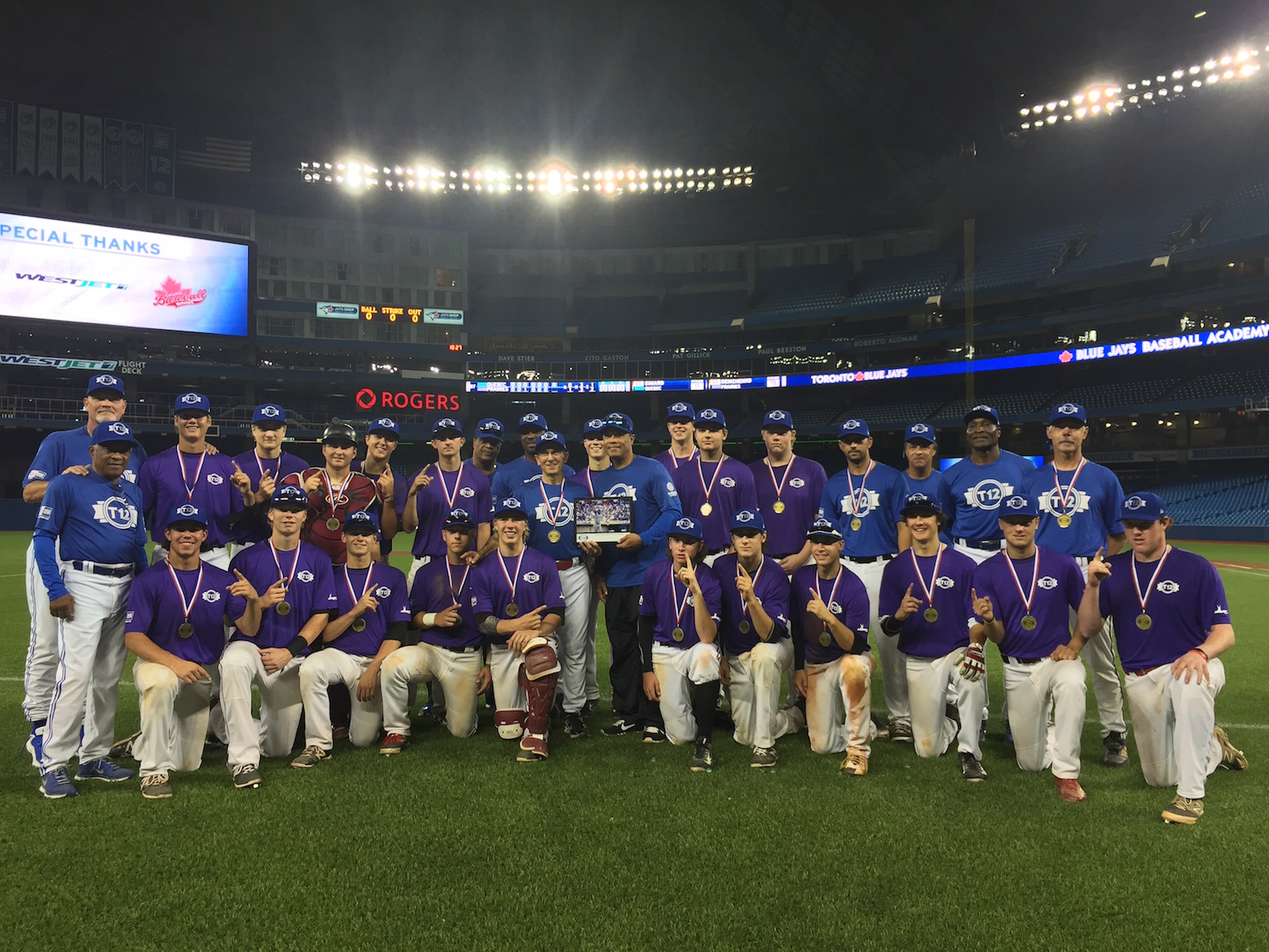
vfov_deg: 48.2
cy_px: 476
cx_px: 634
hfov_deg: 61.7
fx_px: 1063
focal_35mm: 29
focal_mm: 4.15
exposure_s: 1/120
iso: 50
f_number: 2.2
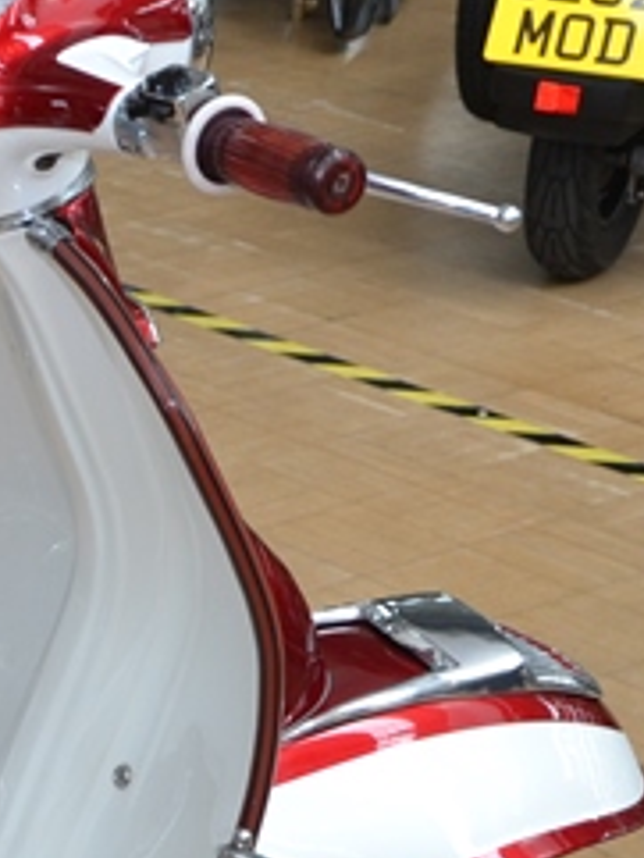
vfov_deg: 14.3
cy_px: 917
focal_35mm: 135
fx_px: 3346
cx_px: -697
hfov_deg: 10.1
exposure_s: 1/80
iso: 400
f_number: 4.5
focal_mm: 22
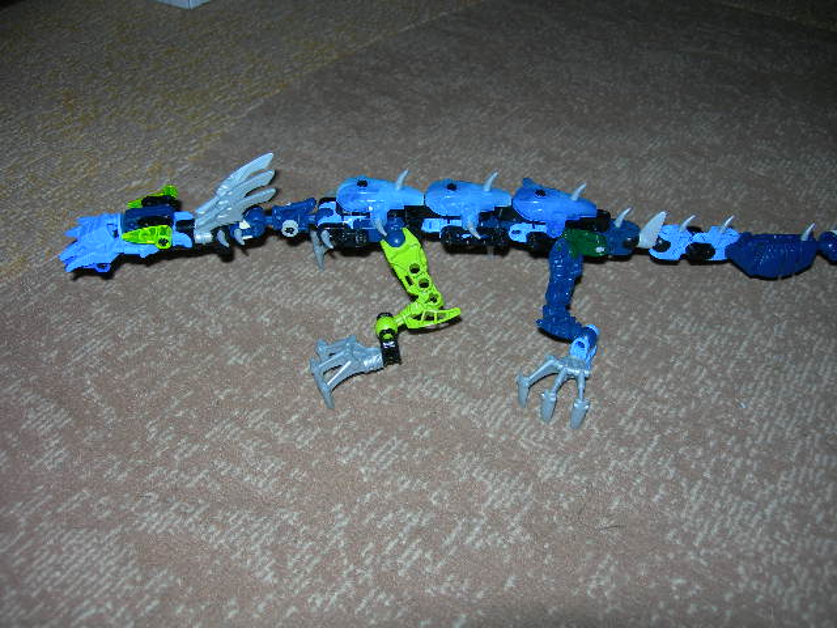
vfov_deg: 37.7
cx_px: 418
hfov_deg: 49.0
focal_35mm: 38
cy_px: 314
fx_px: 919
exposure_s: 1/60.1
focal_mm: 7.8
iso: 50
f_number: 2.8
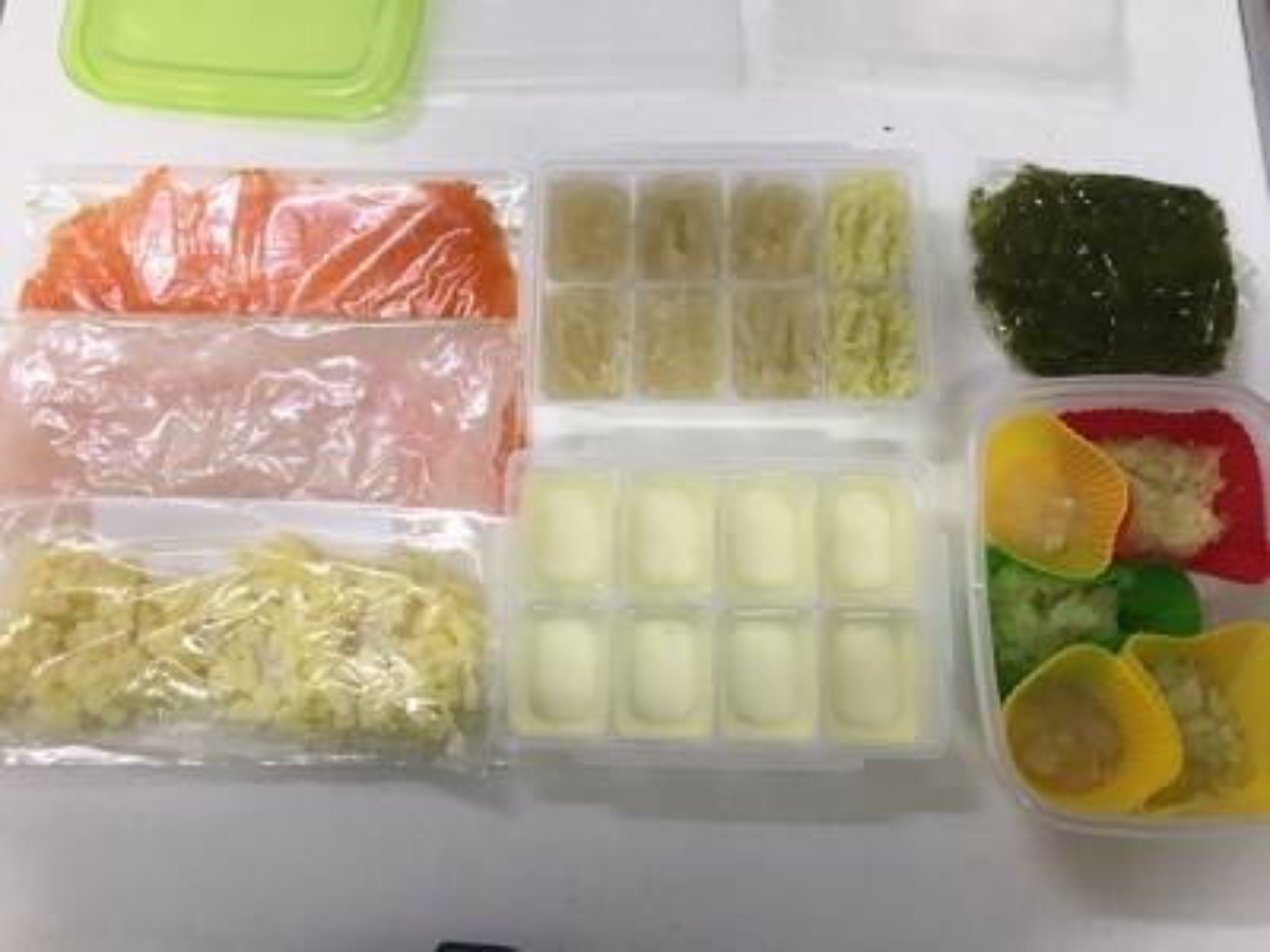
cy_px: 476
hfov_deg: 61.7
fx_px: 1064
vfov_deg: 48.2
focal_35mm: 29
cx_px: 635
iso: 25
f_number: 2.2
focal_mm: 4.15
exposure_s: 1/30
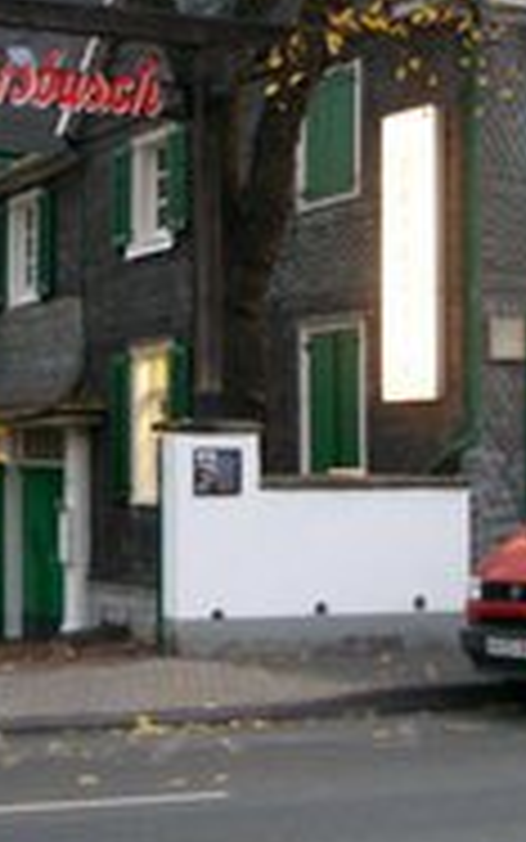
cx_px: 337
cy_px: 293
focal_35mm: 86
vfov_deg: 24.0
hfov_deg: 15.2
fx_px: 1971
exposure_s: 1/7
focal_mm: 7.8
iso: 50
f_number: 2.8
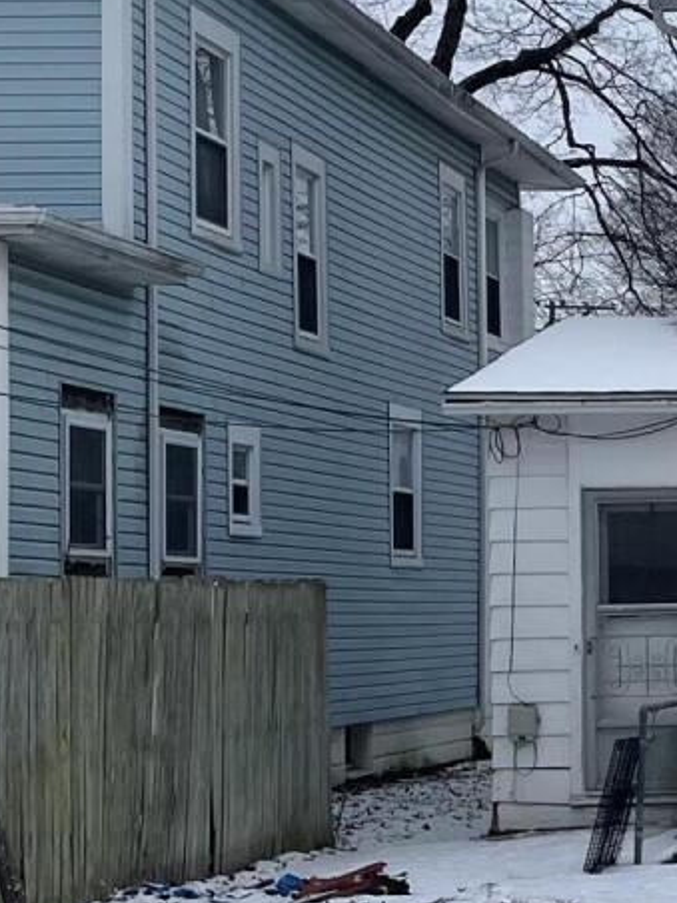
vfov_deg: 17.1
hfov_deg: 11.8
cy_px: 527
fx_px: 2999
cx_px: 1248
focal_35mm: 115
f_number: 1.6
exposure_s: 1/1511
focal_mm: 4.2
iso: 32
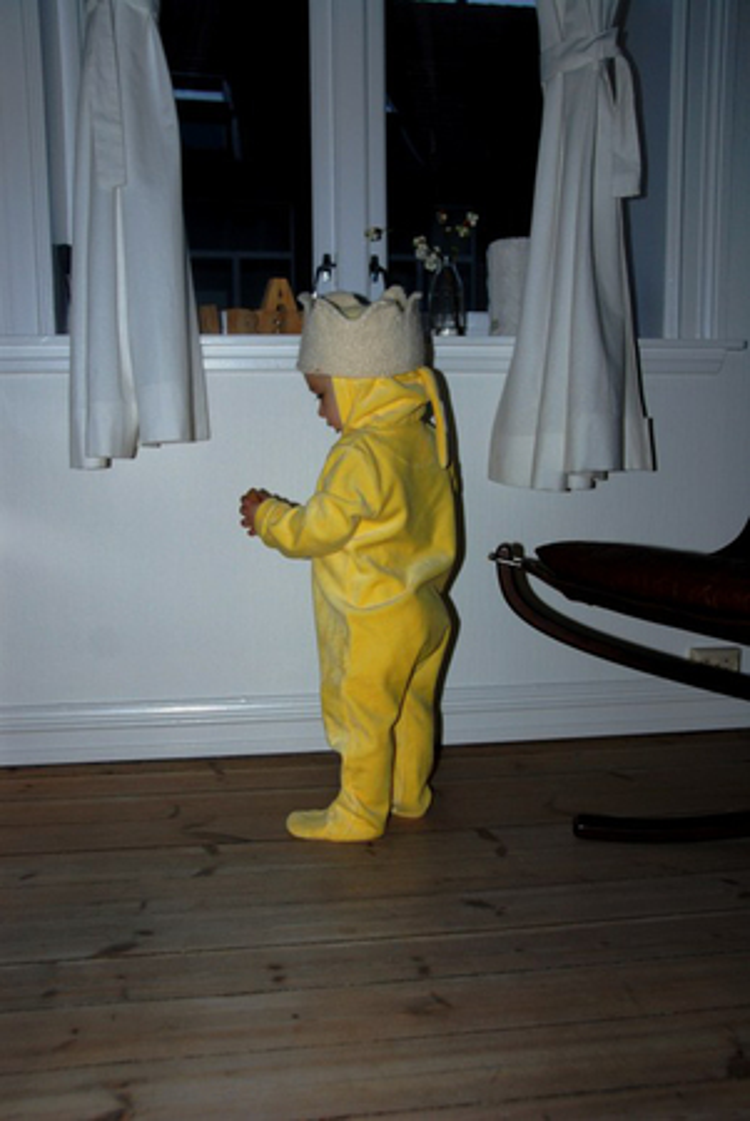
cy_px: 560
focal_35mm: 33
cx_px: 375
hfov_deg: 40.1
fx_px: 1029
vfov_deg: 57.2
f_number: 3.8
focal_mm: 22
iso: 200
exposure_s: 1/60
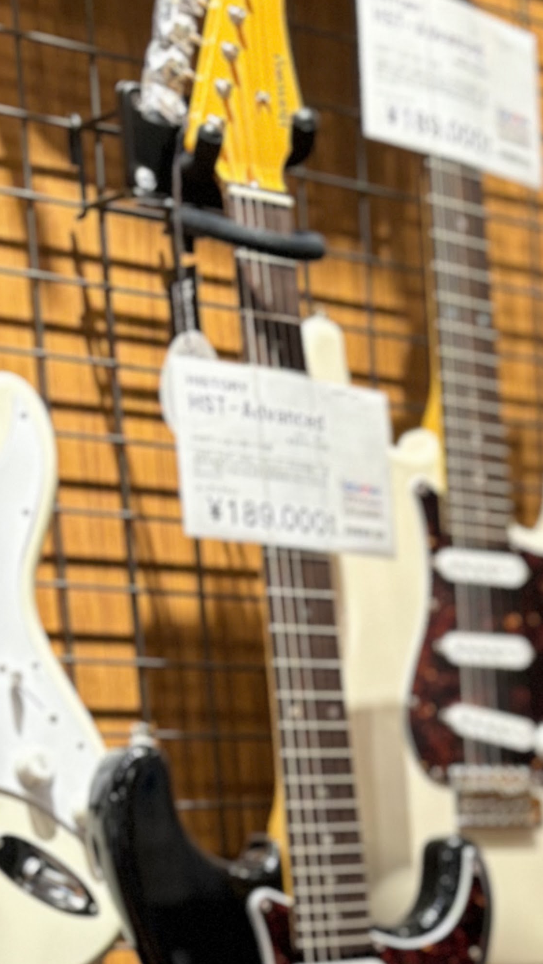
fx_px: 2073
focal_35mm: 81
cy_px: 1212
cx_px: 1029
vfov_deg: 23.5
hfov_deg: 13.2
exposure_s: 1/60
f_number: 1.6
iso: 400
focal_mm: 5.96
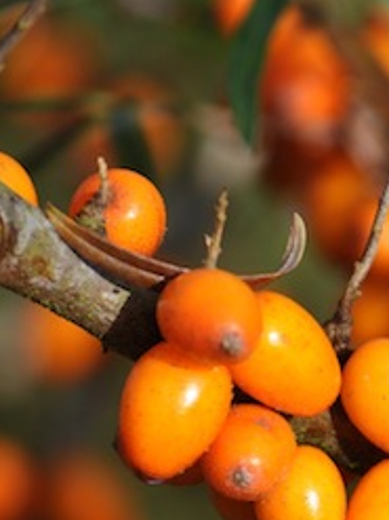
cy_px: 384
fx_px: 7768
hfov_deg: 2.9
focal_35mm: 518
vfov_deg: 3.8
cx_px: 516
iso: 200
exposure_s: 1/800
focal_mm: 160
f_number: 8
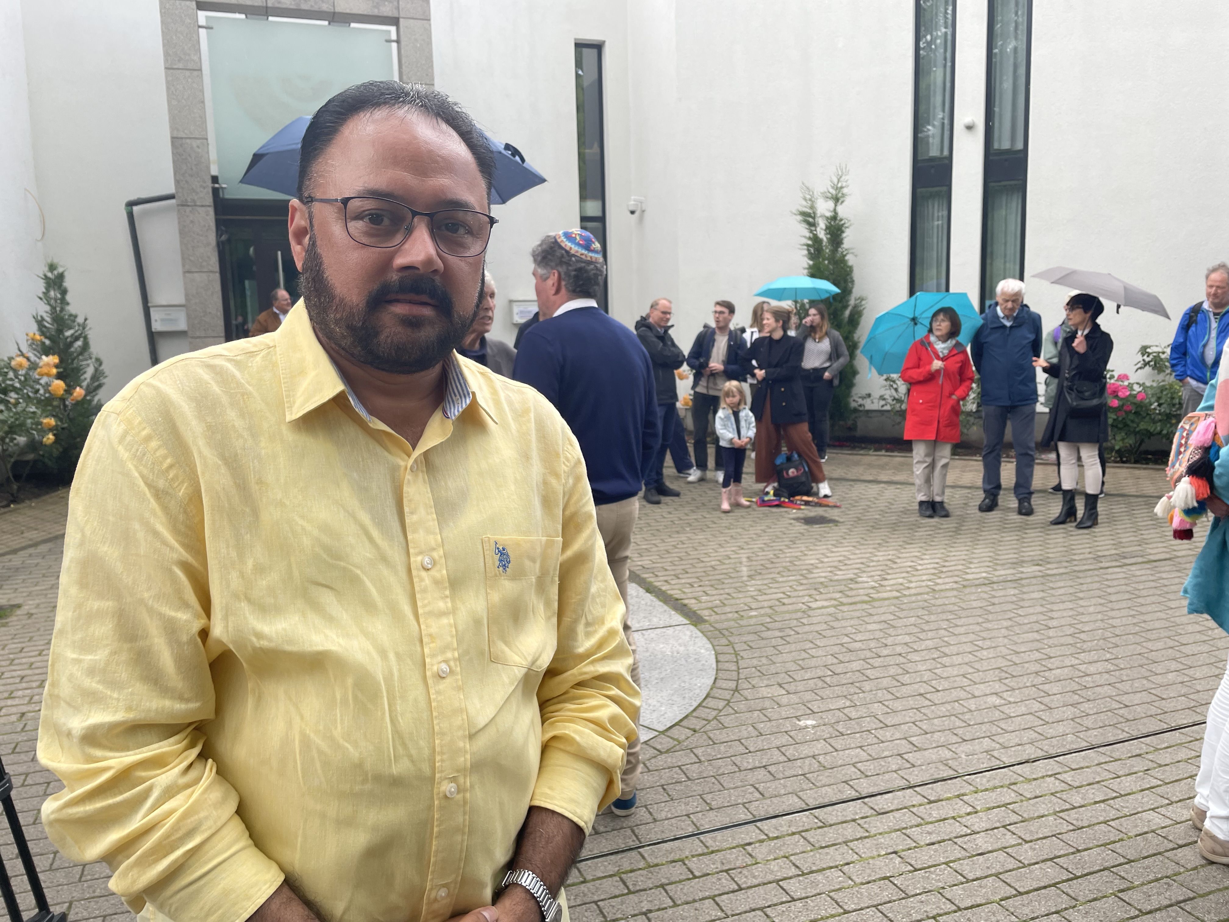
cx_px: 614
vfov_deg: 53.1
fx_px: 923
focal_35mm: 26
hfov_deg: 67.3
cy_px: 461
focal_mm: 4.2
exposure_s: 1/221
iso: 32
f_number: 1.6
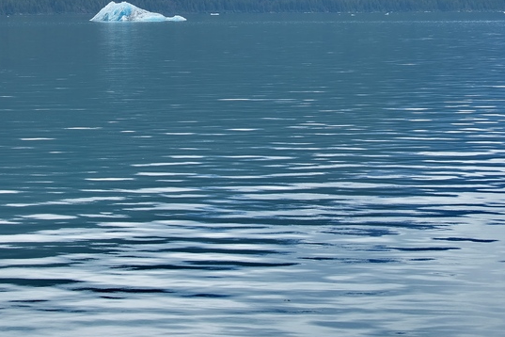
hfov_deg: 12.3
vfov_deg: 8.2
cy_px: -32
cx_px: 187
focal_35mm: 167
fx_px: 2342
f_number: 6.3
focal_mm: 70
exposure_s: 1/160
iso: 100
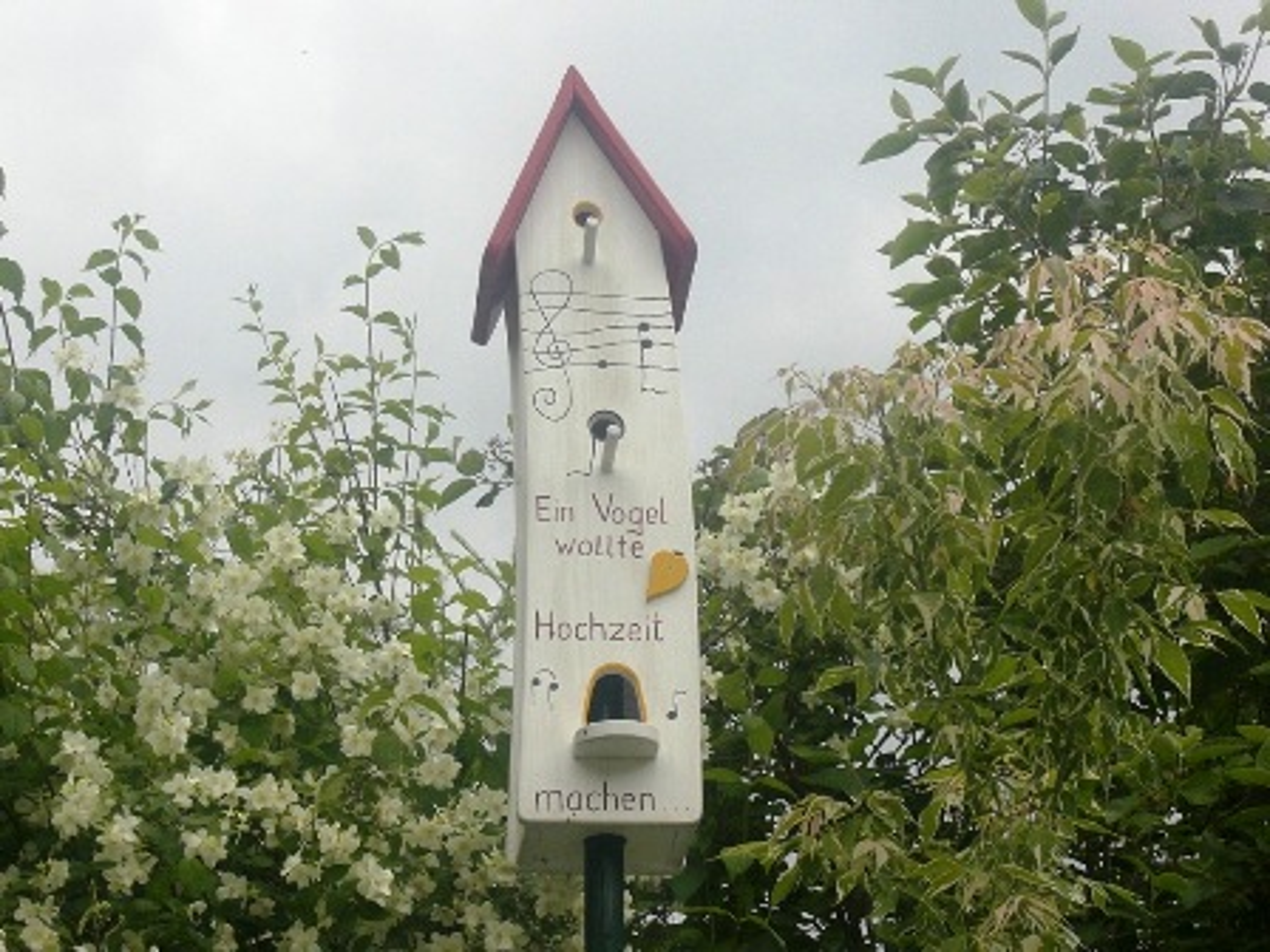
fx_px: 4182
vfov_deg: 13.0
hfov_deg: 17.3
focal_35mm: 114
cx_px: 635
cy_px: 476
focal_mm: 18.9
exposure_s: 1/320
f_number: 5.4
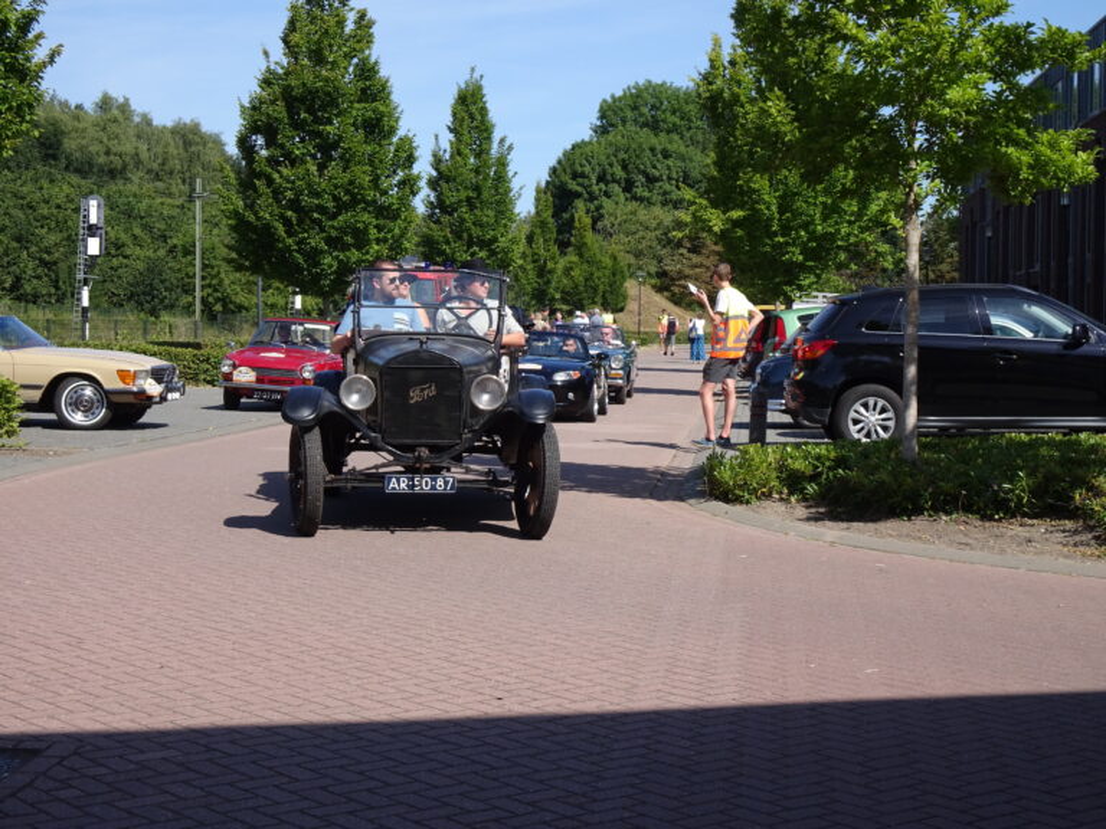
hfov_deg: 29.4
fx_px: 2109
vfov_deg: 22.3
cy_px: 414
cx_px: 553
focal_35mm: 66
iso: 80
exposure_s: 1/500
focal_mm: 11.32
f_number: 4.5
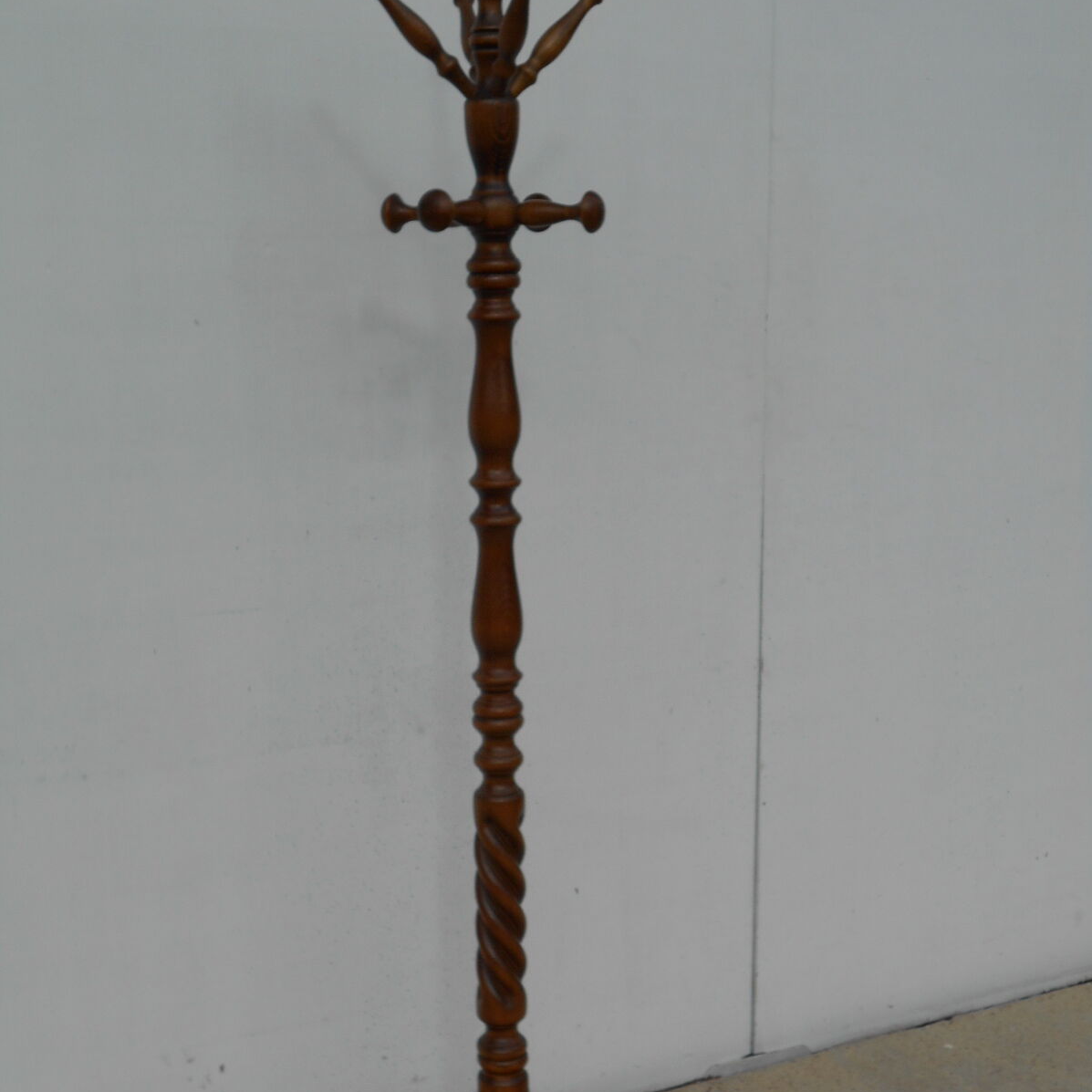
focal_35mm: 52
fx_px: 1856
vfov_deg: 32.7
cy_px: 616
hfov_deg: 32.8
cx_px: 546
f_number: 4.2
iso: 80
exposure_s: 1/800
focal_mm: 7.7
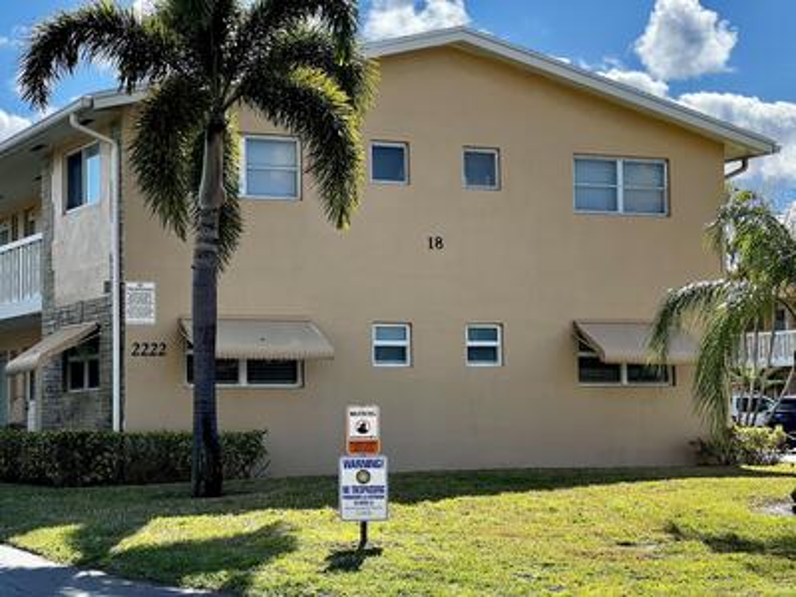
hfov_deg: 25.3
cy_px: 298
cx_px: 398
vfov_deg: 19.1
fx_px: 1771
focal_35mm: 77
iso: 32
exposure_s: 1/598
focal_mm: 9
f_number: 2.8
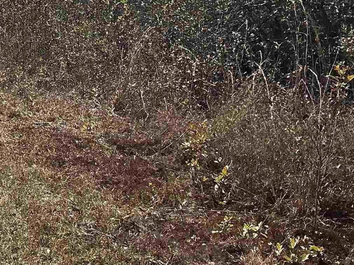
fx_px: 900
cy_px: -57
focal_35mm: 88
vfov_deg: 16.1
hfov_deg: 20.4
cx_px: -100
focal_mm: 3
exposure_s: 1/2320
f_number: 1.8
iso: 25
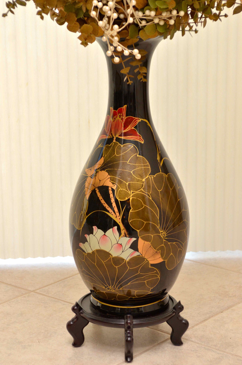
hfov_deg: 14.6
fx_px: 942
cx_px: 121
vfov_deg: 22.0
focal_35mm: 93
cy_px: 182
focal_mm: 62
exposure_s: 1/160
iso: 640
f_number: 5.6
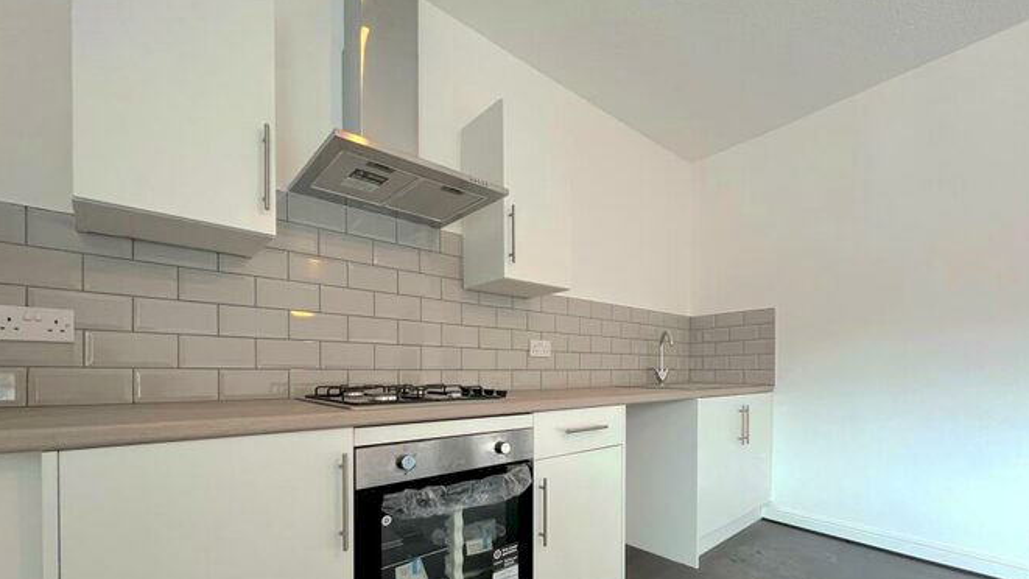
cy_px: 376
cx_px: 512
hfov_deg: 103.0
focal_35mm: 15
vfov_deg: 69.0
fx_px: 409
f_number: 1.8
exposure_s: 1/60
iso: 250
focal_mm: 1.57
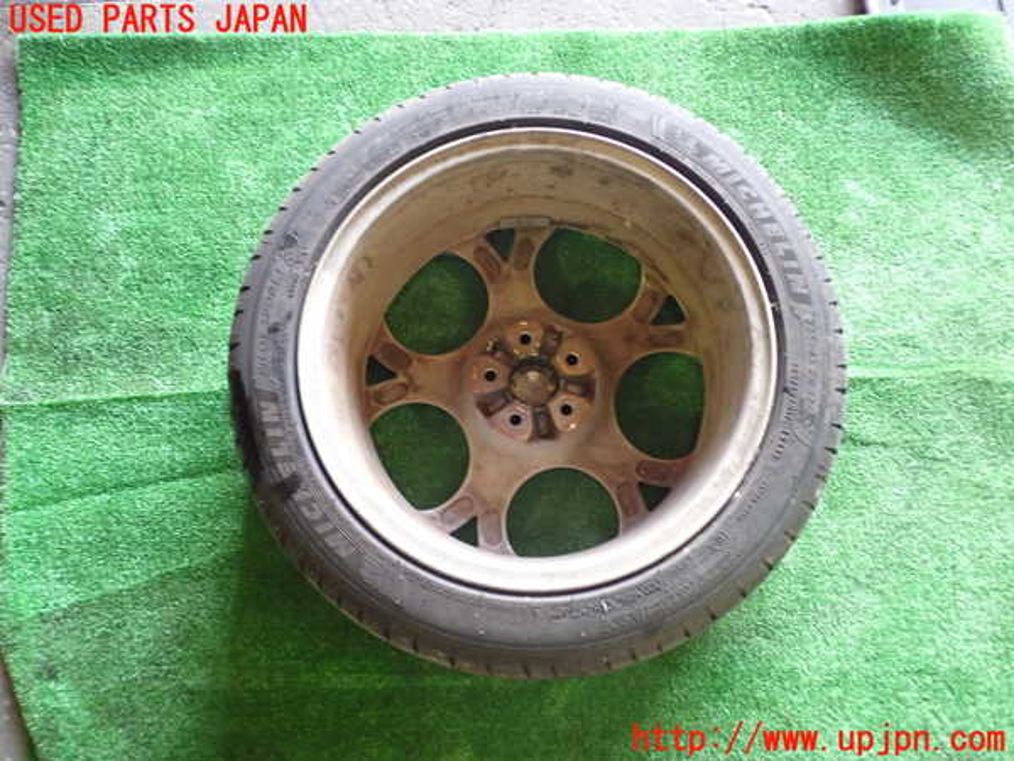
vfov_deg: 39.7
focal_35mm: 36
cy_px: 380
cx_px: 507
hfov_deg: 51.4
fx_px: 1055
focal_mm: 6.37
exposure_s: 1/40
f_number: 2.5
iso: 640
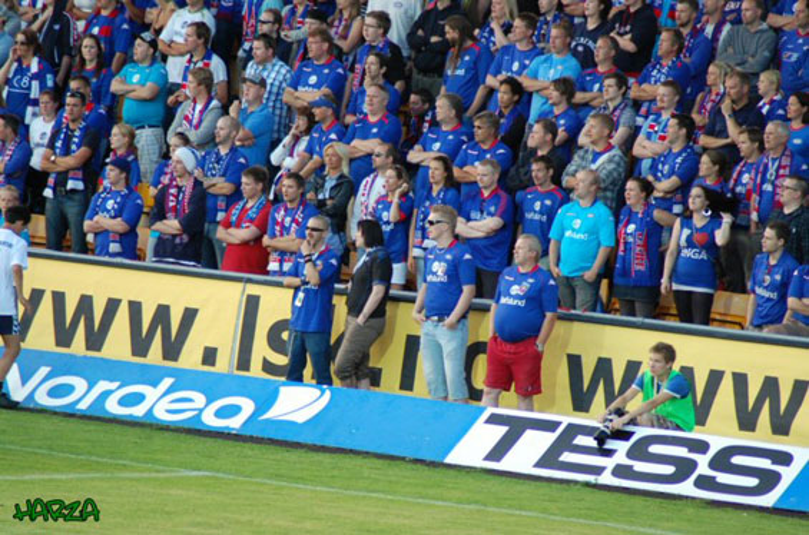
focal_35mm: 450
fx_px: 10090
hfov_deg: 4.6
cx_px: 404
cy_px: 268
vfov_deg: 3.0
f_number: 5.6
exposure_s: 1/250
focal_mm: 300
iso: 800
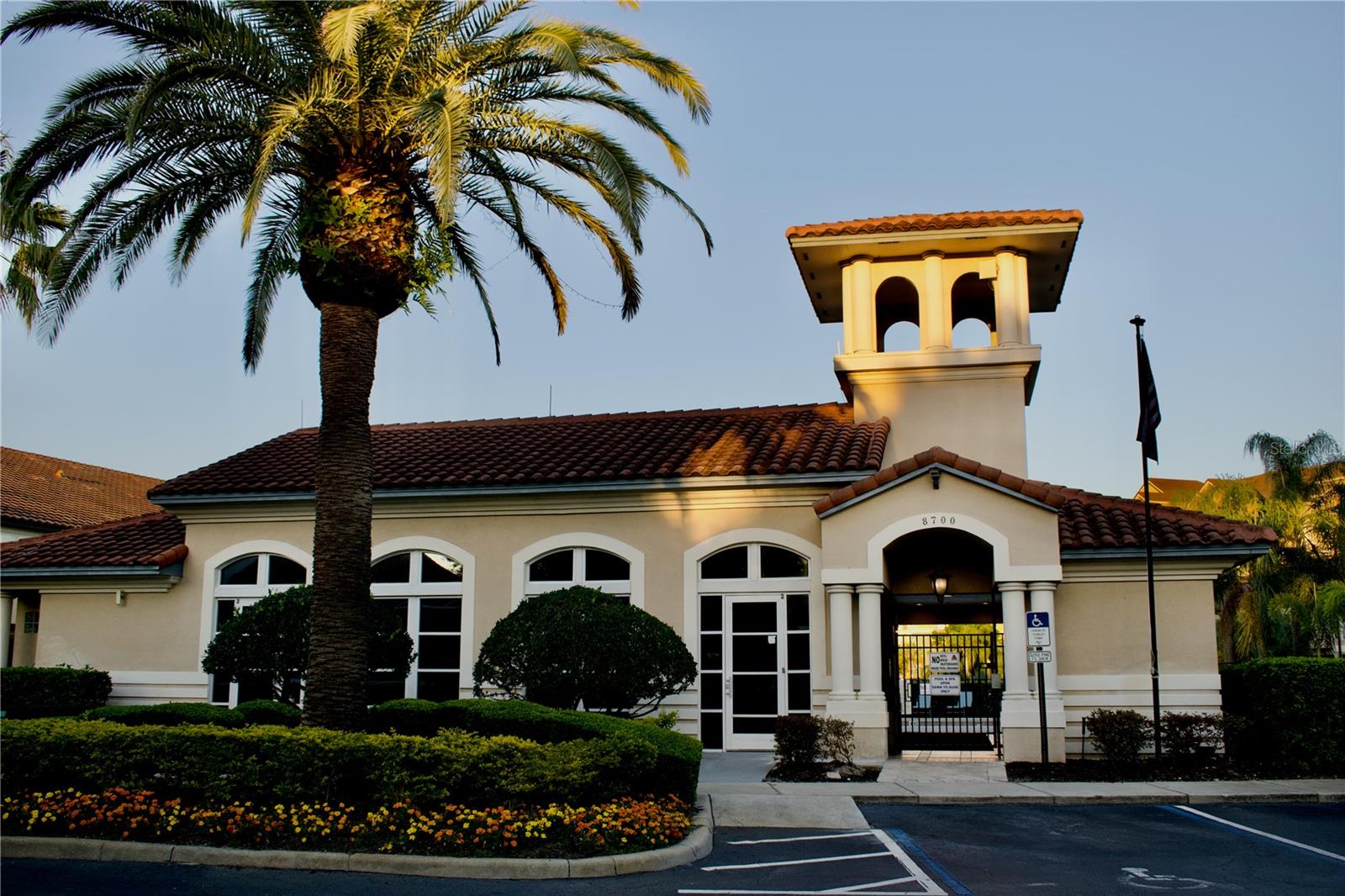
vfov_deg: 40.0
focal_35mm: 33
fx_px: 1233
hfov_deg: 57.2
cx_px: 672
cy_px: 448
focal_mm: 22
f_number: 5.6
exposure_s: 1/250
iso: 200
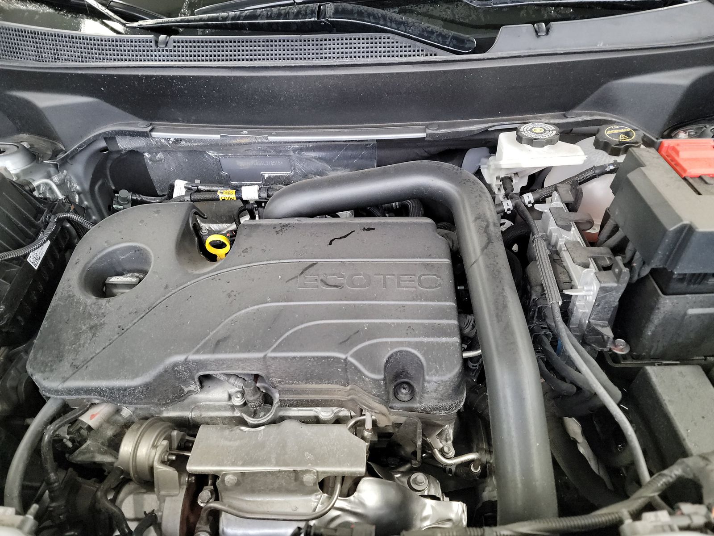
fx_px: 495
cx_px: 357
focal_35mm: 24
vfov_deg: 56.8
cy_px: 268
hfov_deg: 71.6
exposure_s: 1/59
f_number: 1.8
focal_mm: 6.7
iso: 1660
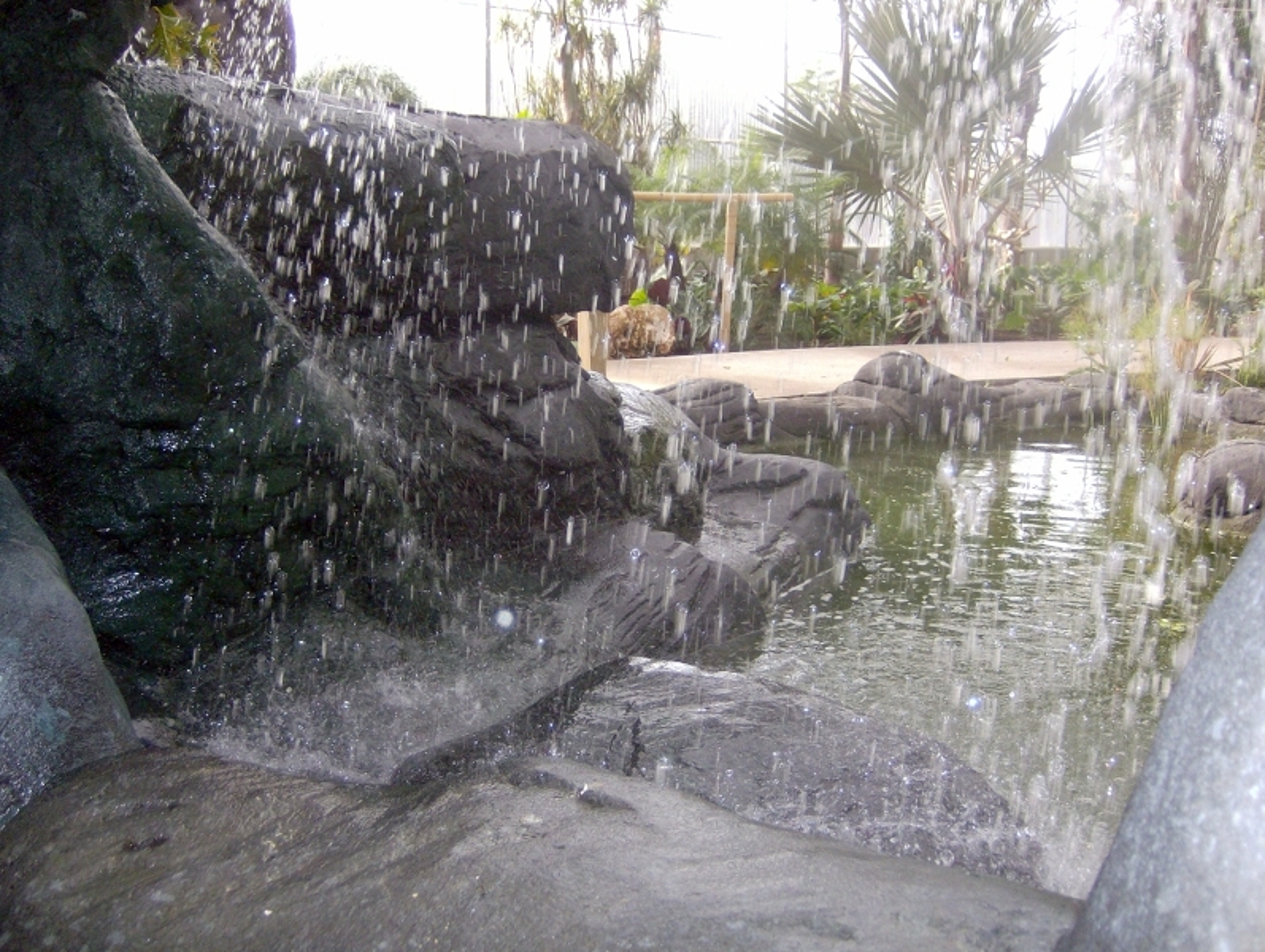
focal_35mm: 36
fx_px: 1317
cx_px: 632
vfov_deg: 39.7
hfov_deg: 51.3
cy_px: 476
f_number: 2.8
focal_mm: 6
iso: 200
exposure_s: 1/215
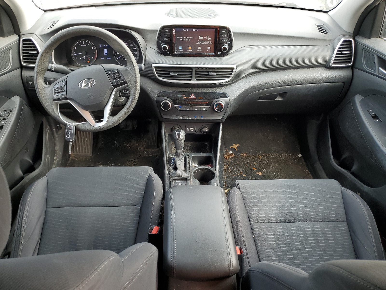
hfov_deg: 67.3
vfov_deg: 53.1
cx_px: 193
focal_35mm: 26
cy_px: 145
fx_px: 290
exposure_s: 1/133
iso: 50
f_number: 1.5
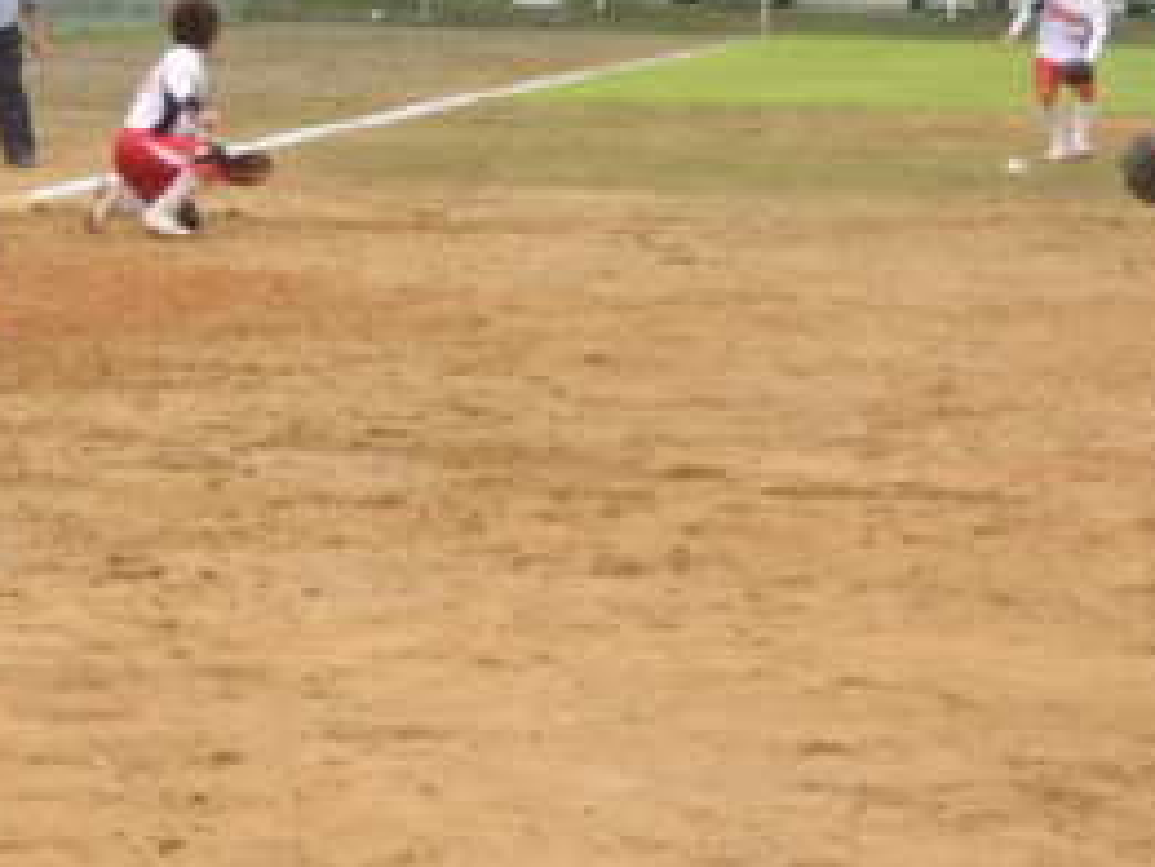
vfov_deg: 9.2
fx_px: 5374
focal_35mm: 161
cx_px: 354
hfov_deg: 12.2
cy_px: -9
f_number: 4.5
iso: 100
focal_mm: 12.5
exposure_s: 1/200
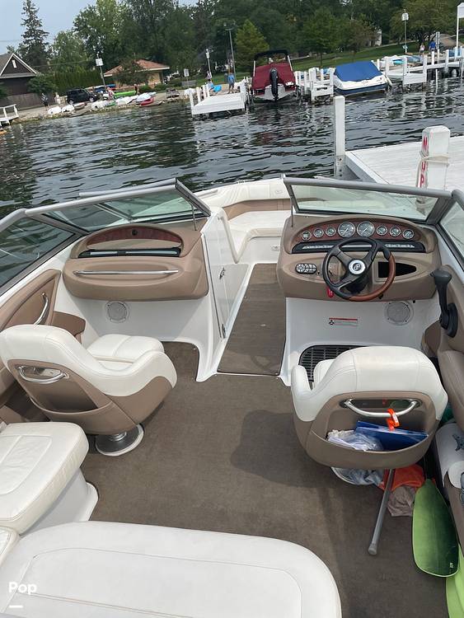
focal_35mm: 26
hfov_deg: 53.1
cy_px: 309
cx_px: 232
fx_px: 464
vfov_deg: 67.3
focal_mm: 4.2
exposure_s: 1/4464
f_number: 1.6
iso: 32
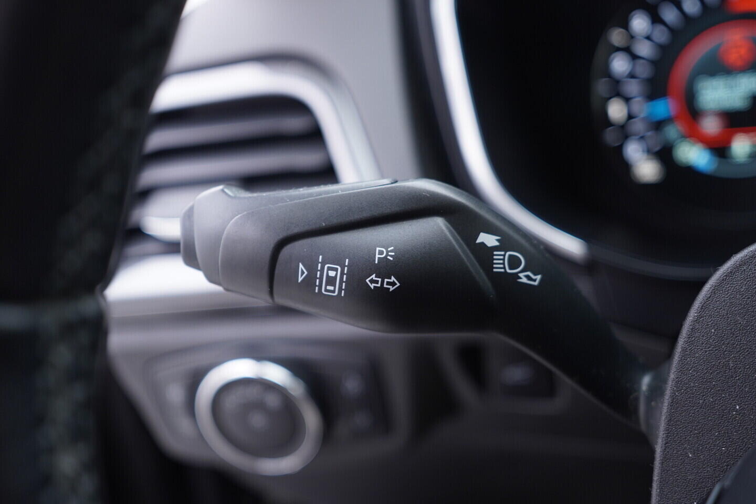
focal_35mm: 36
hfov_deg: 53.1
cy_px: 252
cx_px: 378
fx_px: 756
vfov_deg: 36.9
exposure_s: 1/40
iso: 320
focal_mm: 24
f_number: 2.8
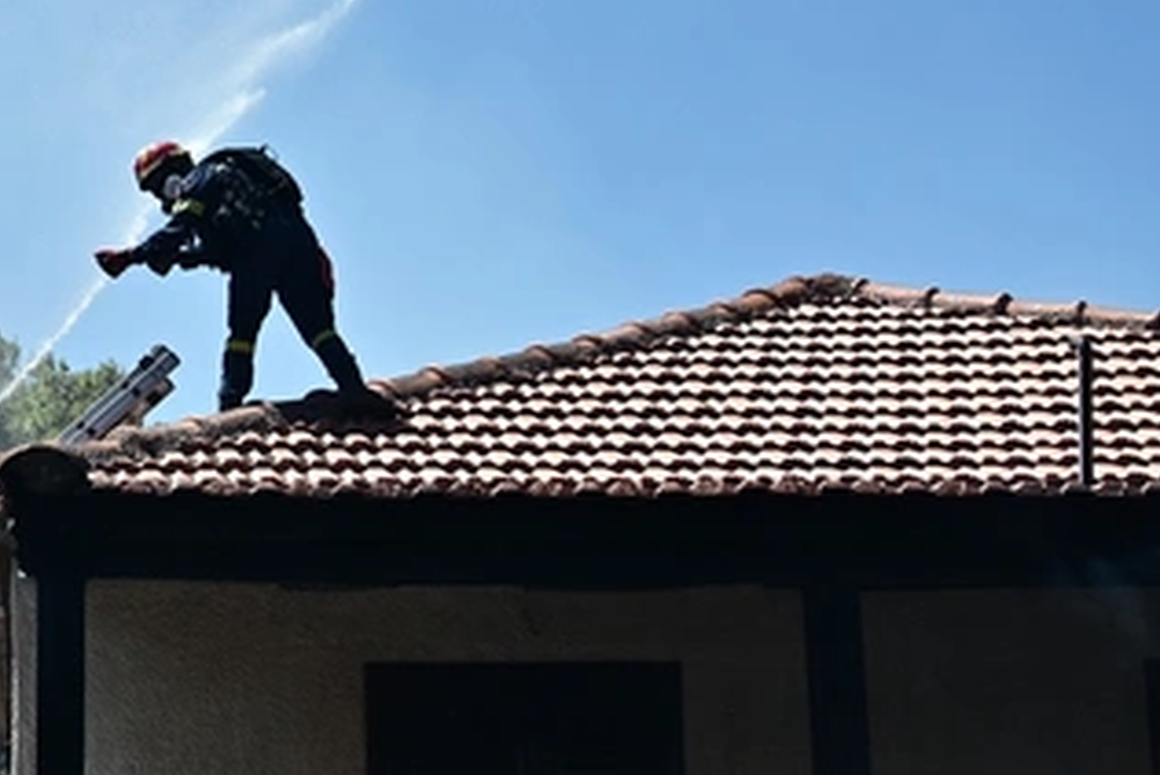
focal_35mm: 74
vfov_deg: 18.3
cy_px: 615
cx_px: 18
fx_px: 2385
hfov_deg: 26.0
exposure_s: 1/3200
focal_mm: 24
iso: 320
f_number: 4
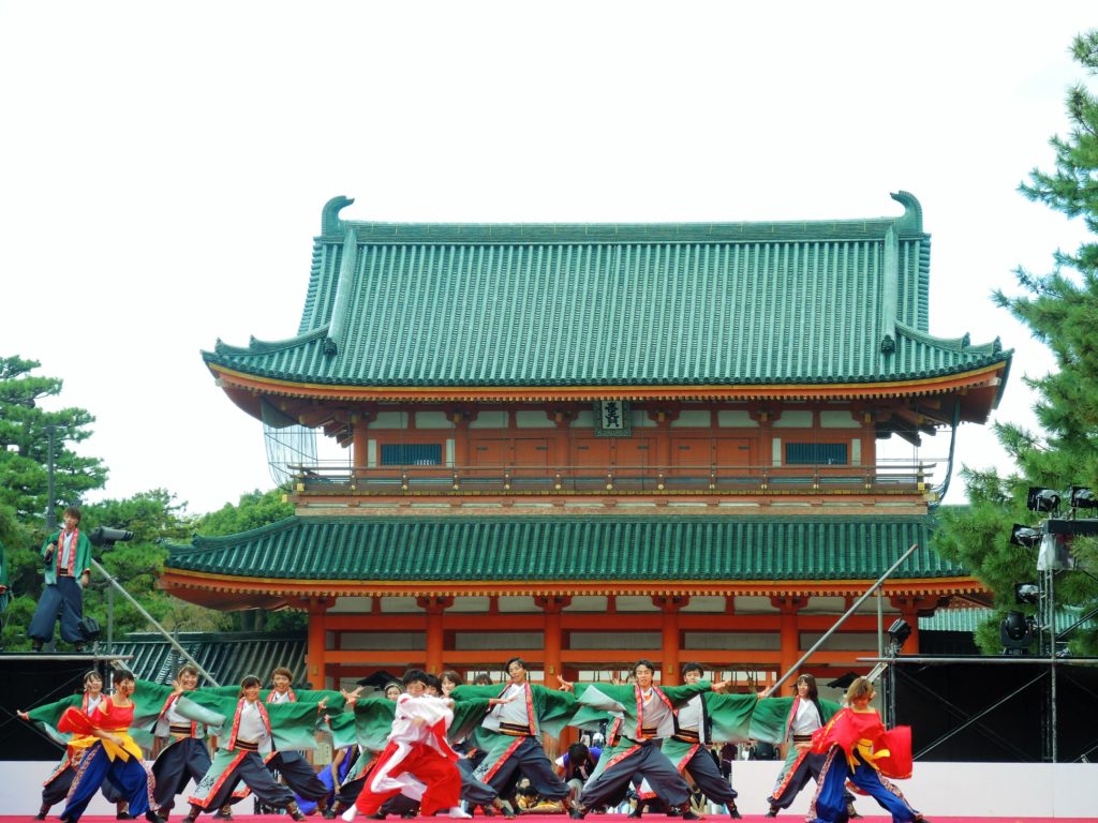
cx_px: 549
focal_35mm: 117
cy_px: 412
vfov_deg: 12.7
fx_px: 3711
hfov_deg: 16.8
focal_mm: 25
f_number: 3.5
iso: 125
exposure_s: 1/250
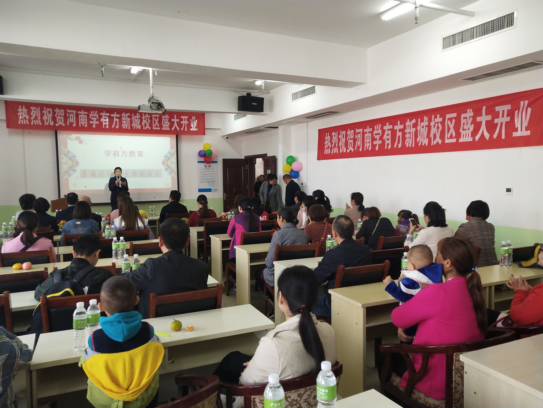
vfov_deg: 46.8
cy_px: 204
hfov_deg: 60.0
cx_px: 272
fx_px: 471
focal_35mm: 30
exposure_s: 1/100
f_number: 1.8
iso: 220
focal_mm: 3.95
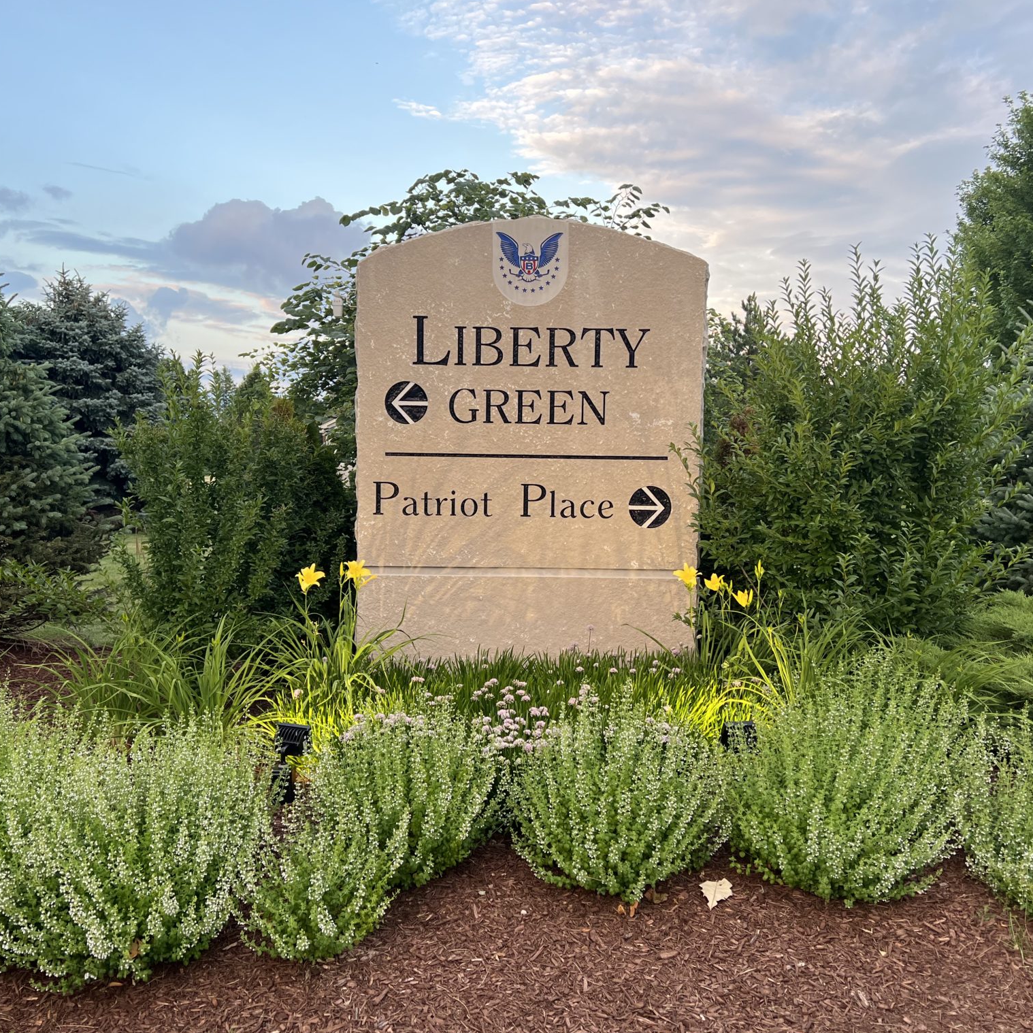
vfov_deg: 52.5
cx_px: 513
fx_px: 1047
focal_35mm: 31
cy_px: 519
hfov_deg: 52.5
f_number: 1.5
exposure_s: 1/265
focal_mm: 5.7
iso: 40
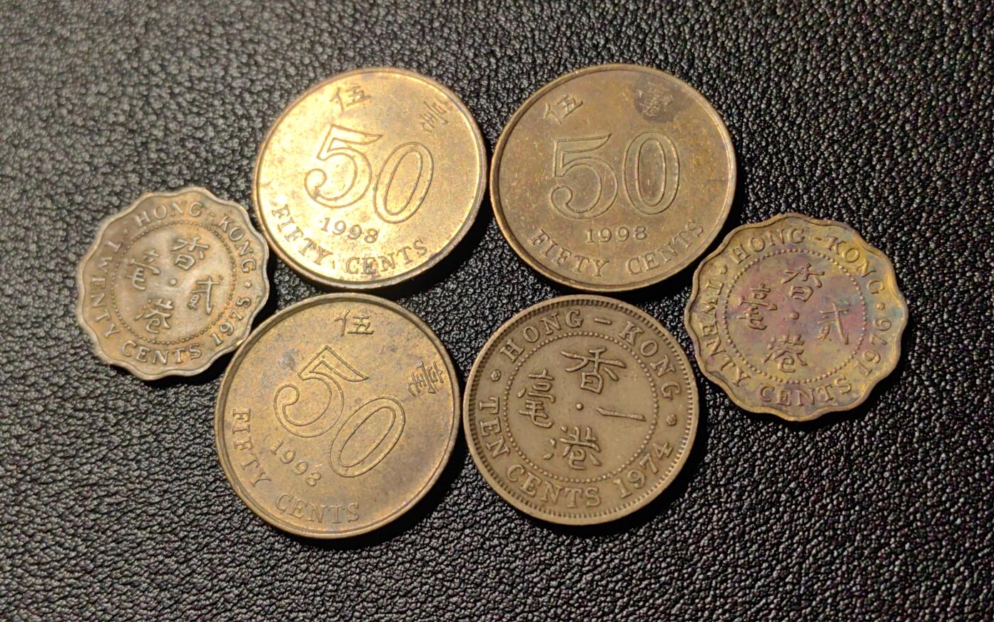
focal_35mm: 49
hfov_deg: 41.0
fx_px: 1328
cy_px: 312
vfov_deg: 26.3
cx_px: 498
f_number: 2
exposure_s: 1/284
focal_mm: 5.75
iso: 50
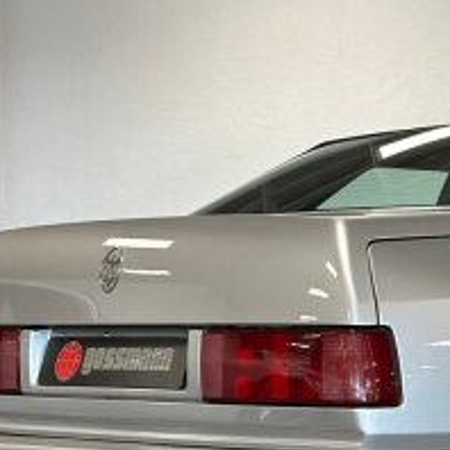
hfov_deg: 12.3
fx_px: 2015
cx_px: 593
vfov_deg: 12.7
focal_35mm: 137
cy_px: 380
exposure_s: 1/100
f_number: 1.78
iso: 125
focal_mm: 6.86
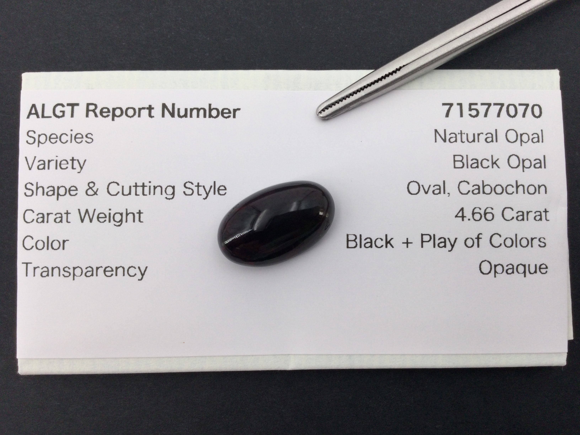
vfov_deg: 45.4
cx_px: 290
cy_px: 218
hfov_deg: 58.4
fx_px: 519
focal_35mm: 31
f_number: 2.4
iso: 25
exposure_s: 1/450
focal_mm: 3.3
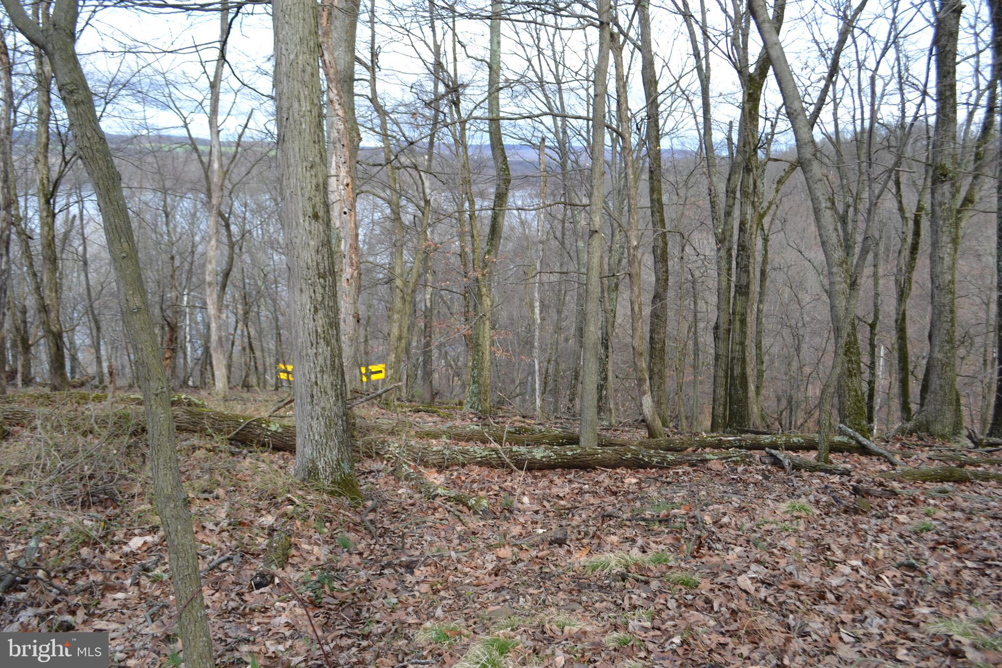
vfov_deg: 43.6
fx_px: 835
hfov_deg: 61.9
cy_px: 334
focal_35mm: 30
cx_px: 501
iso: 100
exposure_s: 1/160
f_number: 6.3
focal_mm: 20
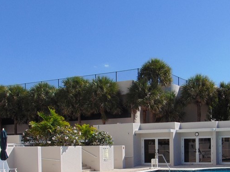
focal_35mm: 51
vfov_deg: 27.4
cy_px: 158
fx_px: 339
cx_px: 142
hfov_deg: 37.3
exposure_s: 1/400
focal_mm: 4.5
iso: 80
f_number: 7.7
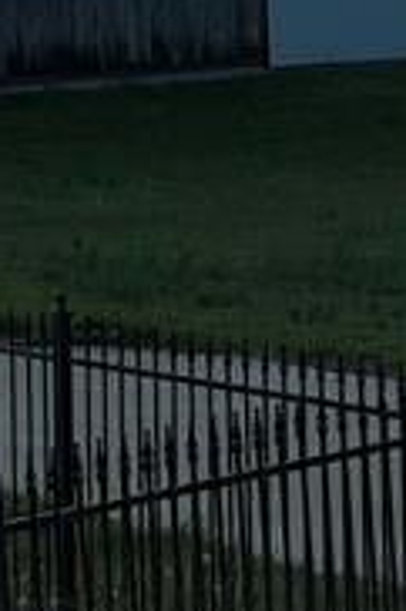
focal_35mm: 281
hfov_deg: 4.6
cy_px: -91
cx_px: -950
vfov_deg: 7.3
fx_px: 4762
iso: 160
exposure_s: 1/60
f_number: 1.78
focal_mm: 6.76
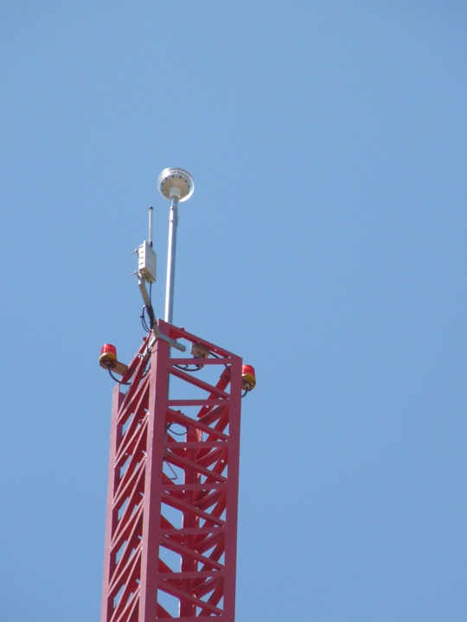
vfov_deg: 4.1
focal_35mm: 486
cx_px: 234
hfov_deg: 3.1
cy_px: 311
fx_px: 8742
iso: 100
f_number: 5
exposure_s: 1/800
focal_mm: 73.6
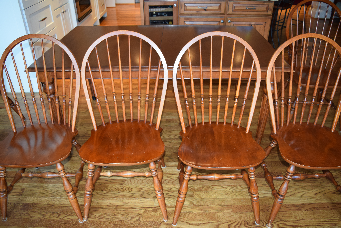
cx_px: 170
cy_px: 114
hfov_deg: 67.4
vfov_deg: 47.9
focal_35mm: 27
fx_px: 256
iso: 800
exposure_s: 1/80
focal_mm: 18
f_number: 4.5
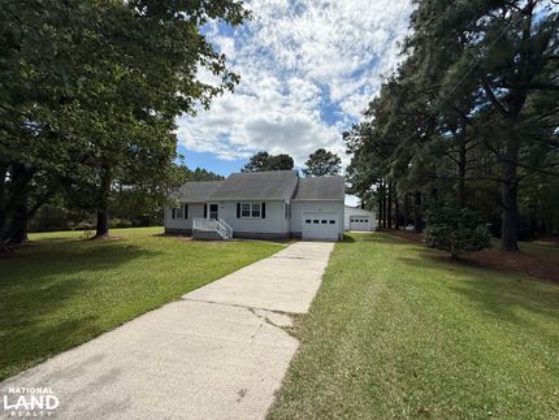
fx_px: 226
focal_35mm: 14
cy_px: 210
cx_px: 280
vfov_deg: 85.7
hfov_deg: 102.0
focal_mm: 2.22
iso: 64
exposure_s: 1/2976
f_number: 2.2
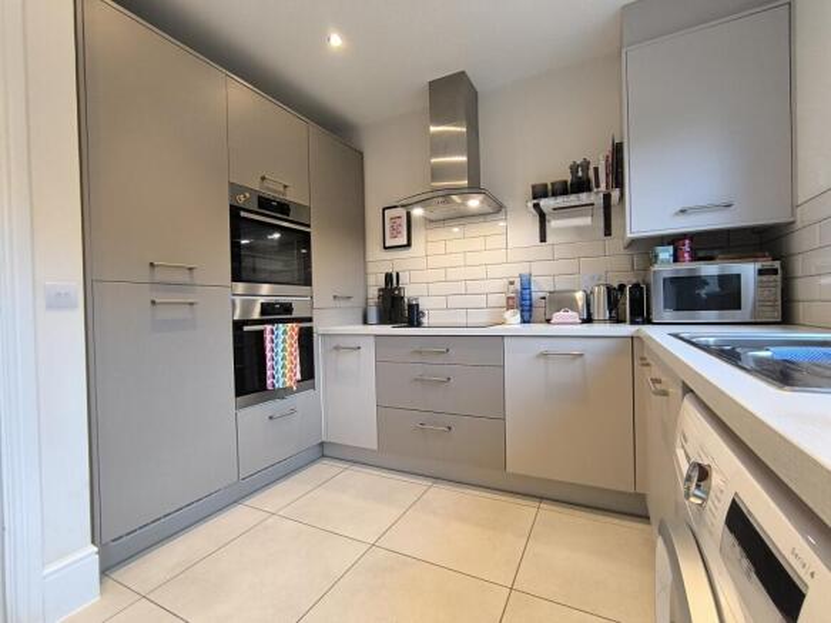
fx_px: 384
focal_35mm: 16
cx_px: 416
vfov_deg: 78.1
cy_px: 312
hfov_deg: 94.5
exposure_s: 1/50
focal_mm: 1.65
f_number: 2.2
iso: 200
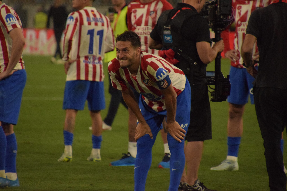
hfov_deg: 4.6
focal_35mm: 450
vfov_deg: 3.1
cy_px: 96
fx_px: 3587
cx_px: 144
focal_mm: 300
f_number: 6.3
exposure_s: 1/1250
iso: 5000
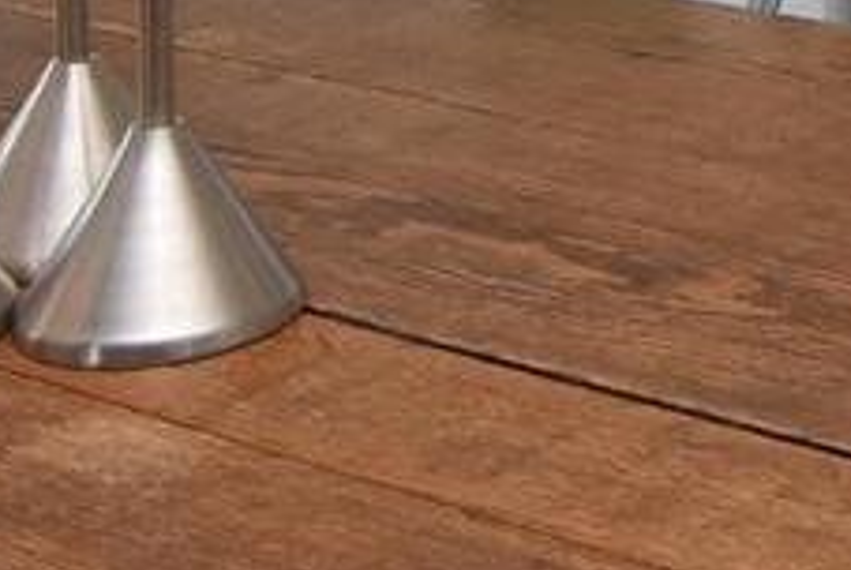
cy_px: -724
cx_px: 1211
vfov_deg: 10.6
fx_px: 2698
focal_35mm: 114
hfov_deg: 16.6
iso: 800
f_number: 9
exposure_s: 1/125
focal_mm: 12
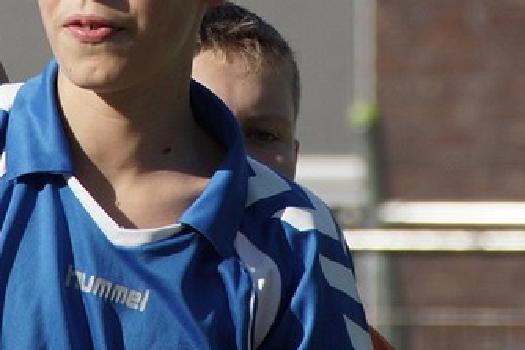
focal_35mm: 1151
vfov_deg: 1.2
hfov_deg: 1.8
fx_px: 16792
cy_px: 57
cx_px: 318
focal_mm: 250
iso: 200
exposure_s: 1/640
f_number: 8
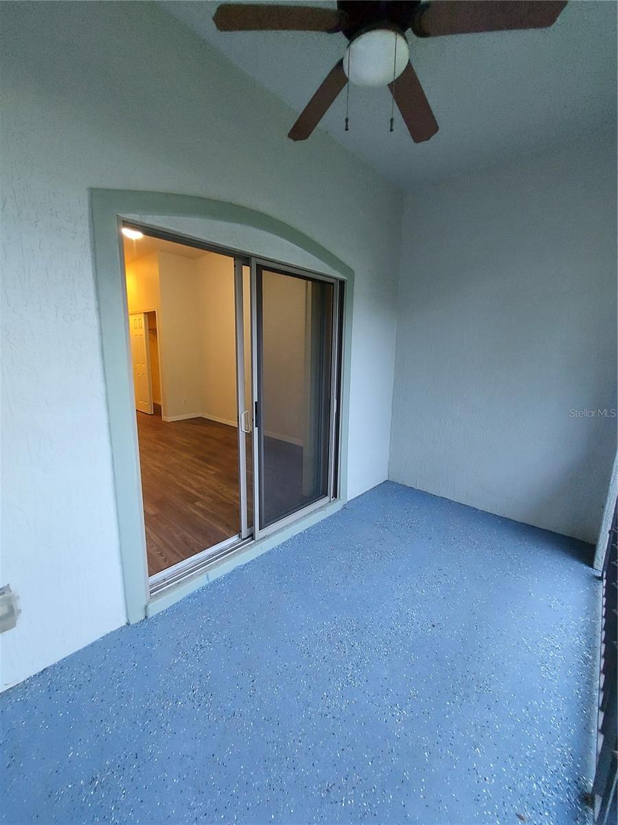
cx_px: 309
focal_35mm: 13
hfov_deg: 89.9
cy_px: 412
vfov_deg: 106.2
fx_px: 309
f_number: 2.2
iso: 320
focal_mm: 1.74
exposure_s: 1/33
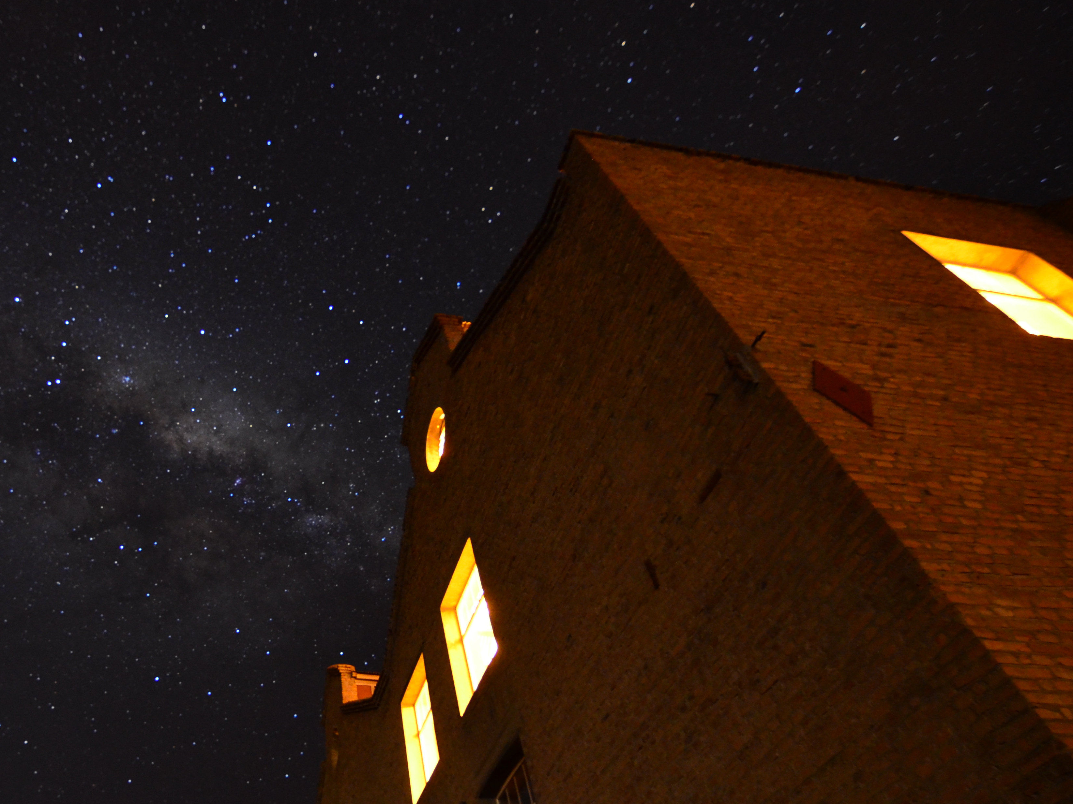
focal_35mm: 24
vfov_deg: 56.7
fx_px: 735
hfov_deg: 69.4
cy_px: 499
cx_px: 328
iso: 2000
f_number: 2.8
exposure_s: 20
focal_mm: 11
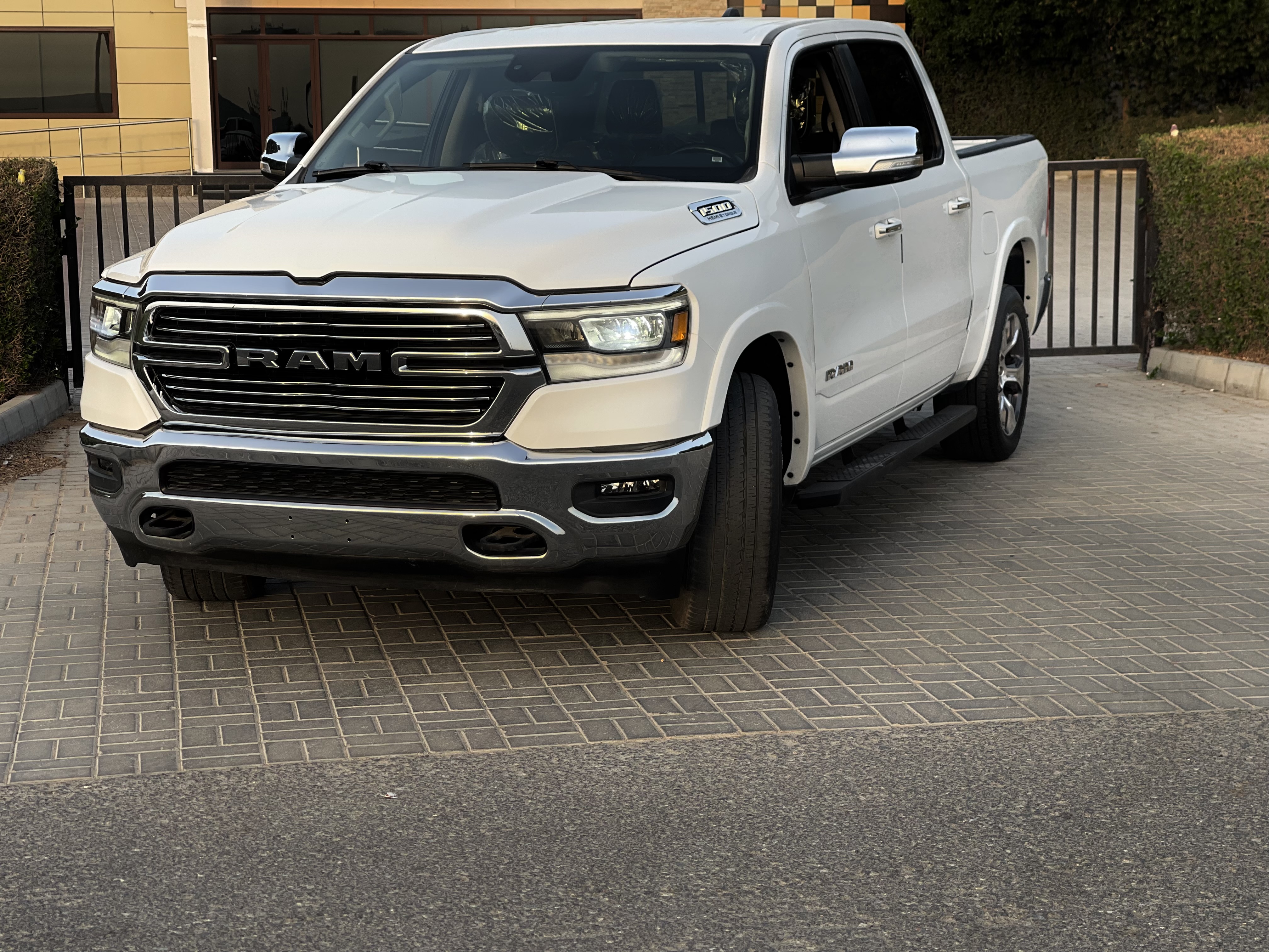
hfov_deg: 30.3
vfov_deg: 22.9
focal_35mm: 64
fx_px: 2346
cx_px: 634
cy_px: 476
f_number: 2.2
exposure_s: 1/121
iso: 20
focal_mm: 7.5
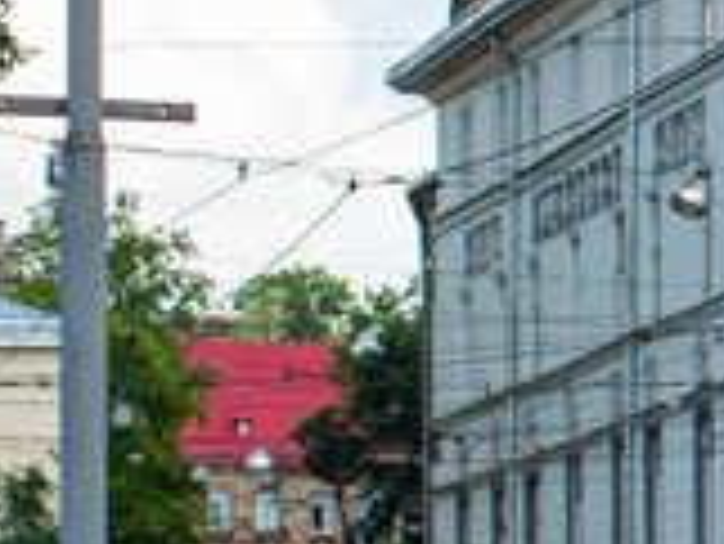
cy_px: 492
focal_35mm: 359
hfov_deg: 5.1
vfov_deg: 4.1
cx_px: 2608
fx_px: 7514
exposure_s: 1/500
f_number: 5
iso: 250
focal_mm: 50
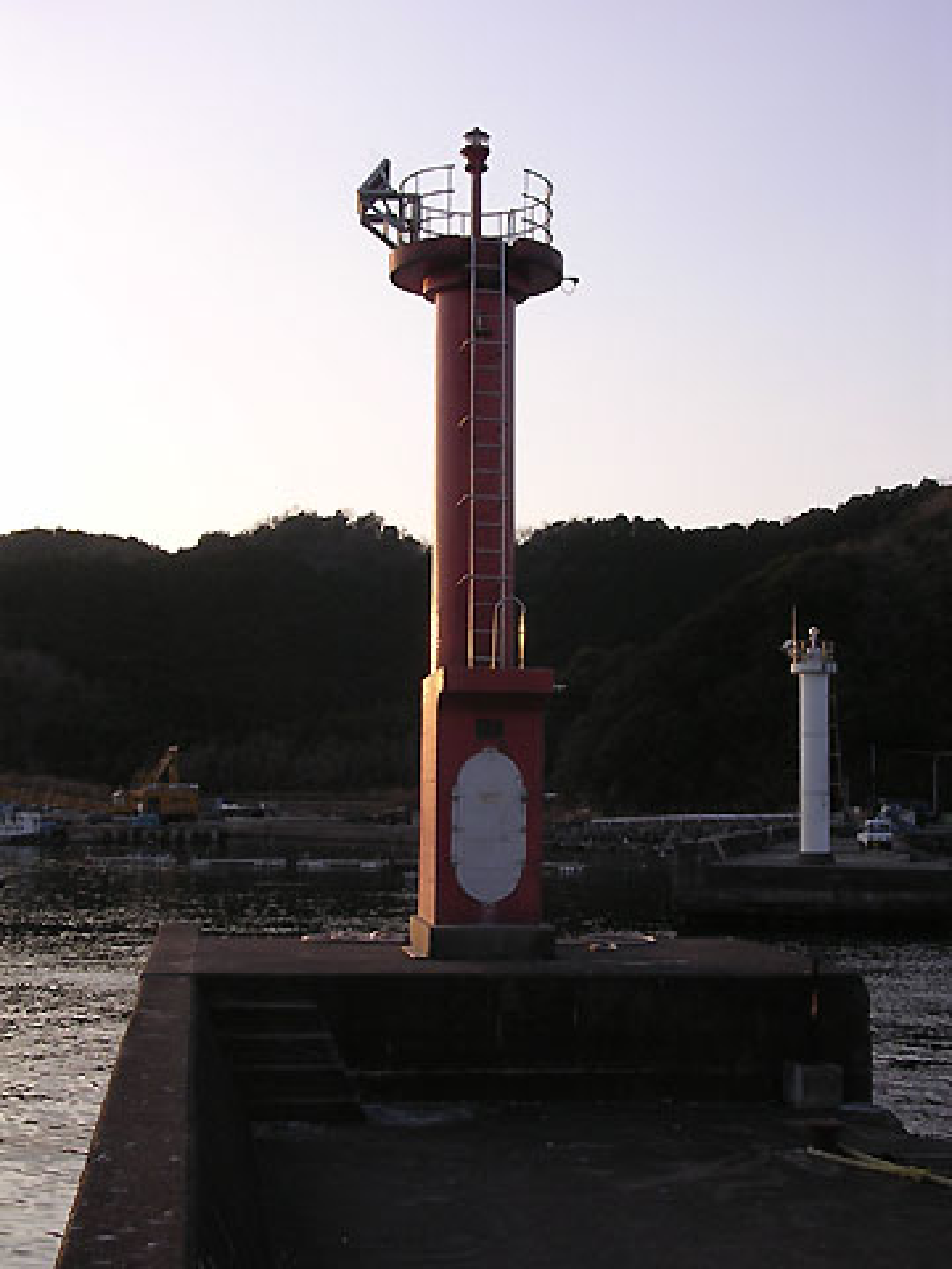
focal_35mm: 49
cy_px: 634
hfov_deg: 29.7
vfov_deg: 38.9
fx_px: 1797
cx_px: 476
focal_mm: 7.5
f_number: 3.1
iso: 100
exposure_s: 1/312
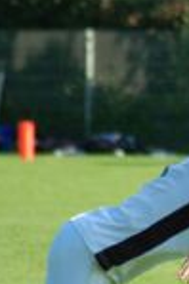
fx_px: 5383
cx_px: 333
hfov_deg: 2.0
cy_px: 206
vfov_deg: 3.0
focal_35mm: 682
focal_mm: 150
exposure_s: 1/1000
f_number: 4.5
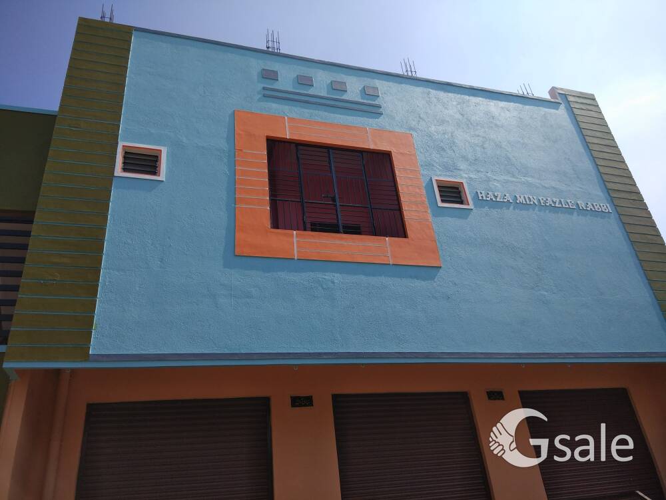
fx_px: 404
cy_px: 250
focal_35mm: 21
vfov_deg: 63.4
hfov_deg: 79.0
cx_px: 333
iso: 100
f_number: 2
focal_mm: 3.57
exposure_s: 1/1670
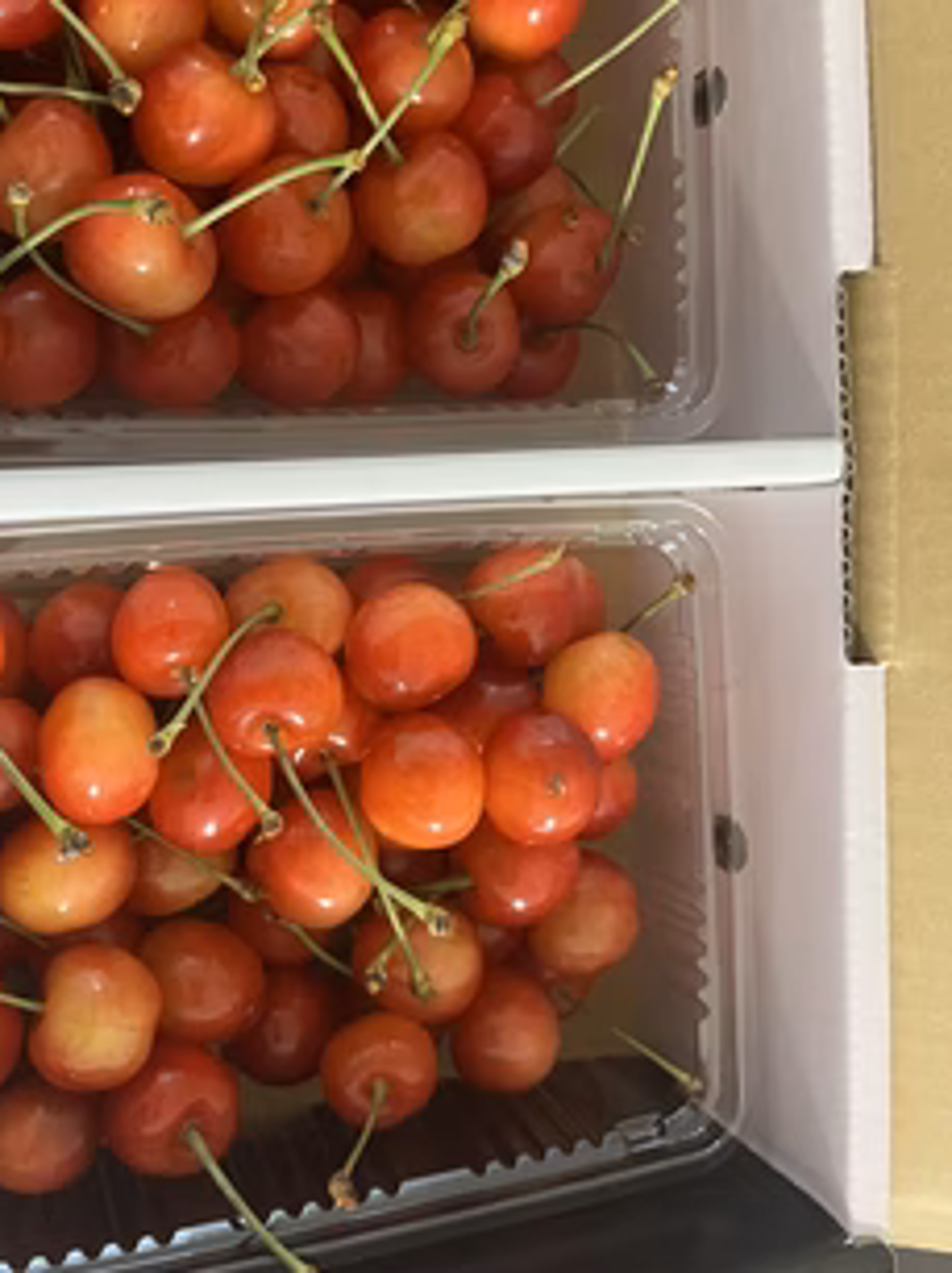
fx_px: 1248
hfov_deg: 41.4
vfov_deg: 53.6
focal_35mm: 34
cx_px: 353
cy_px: 499
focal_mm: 5.1
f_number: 1.6
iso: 500
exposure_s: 1/40
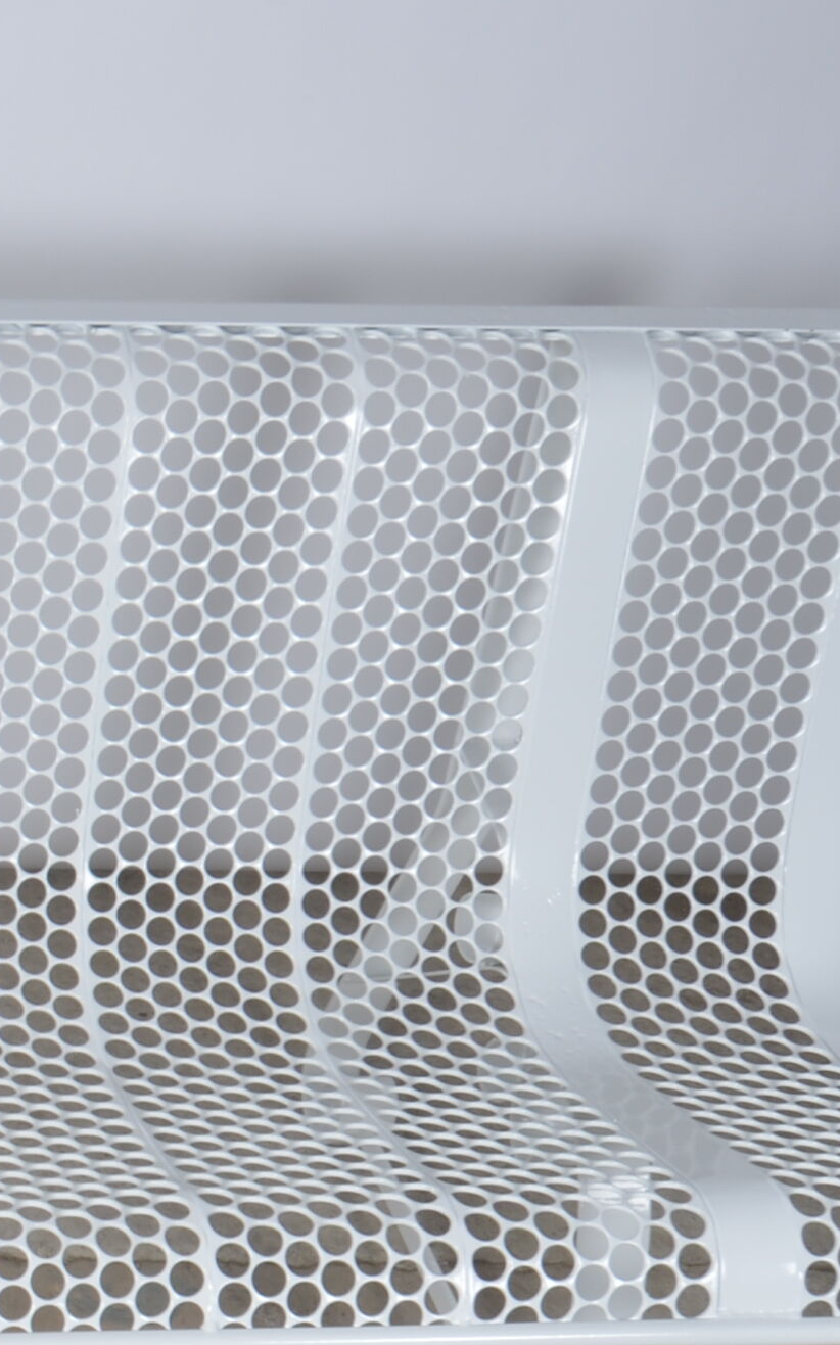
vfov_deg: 33.1
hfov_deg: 18.8
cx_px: -458
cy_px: 1062
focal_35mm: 60
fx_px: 2199
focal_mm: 14
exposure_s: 1/125
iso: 100
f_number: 11
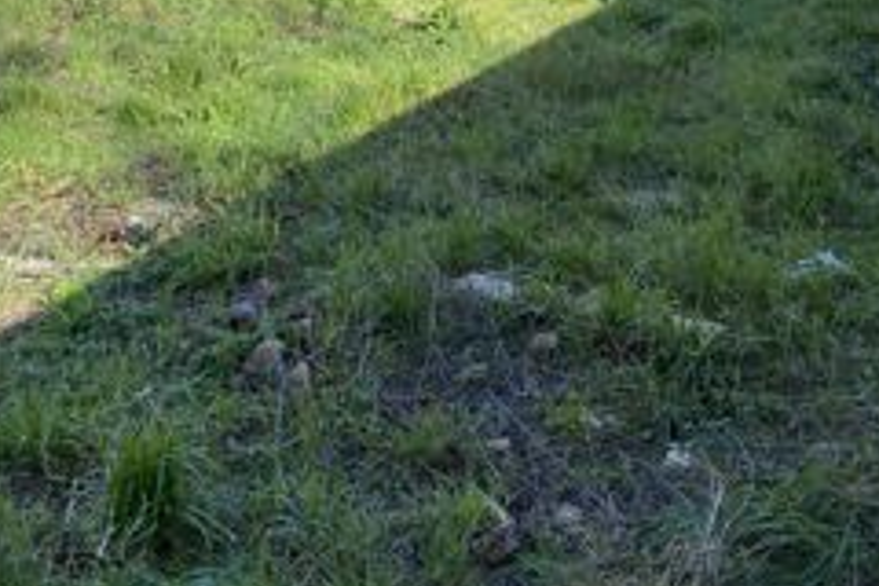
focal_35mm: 60
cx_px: 478
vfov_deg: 22.5
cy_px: 179
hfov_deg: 33.4
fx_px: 1465
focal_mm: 4.25
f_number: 1.8
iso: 32
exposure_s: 1/1206
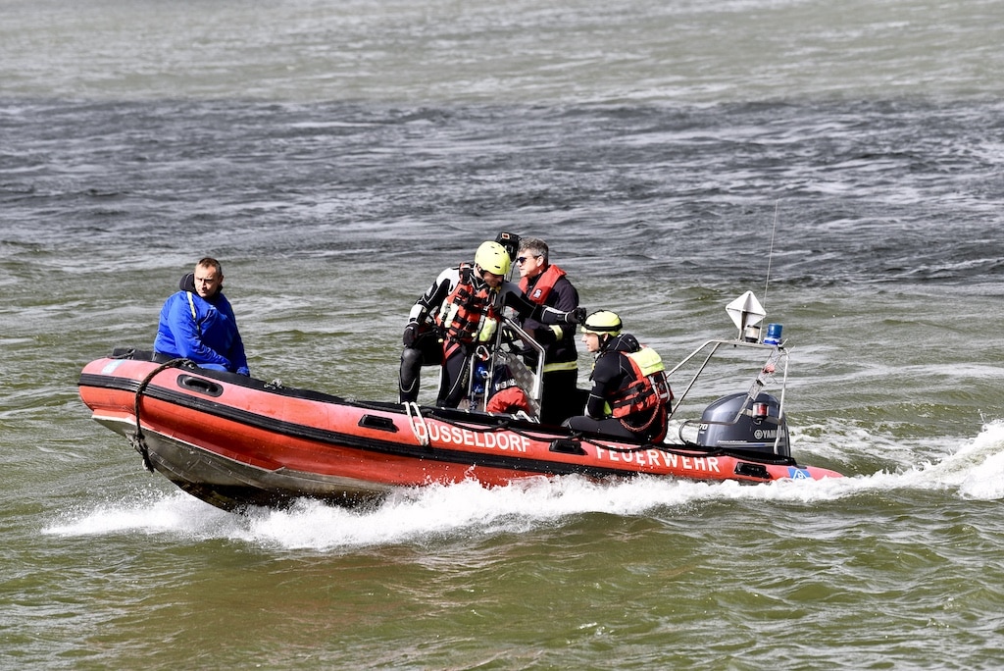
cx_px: 502
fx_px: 5162
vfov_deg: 7.4
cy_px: 336
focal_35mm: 185
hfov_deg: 11.1
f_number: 5.6
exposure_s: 1/2000
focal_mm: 185
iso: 400
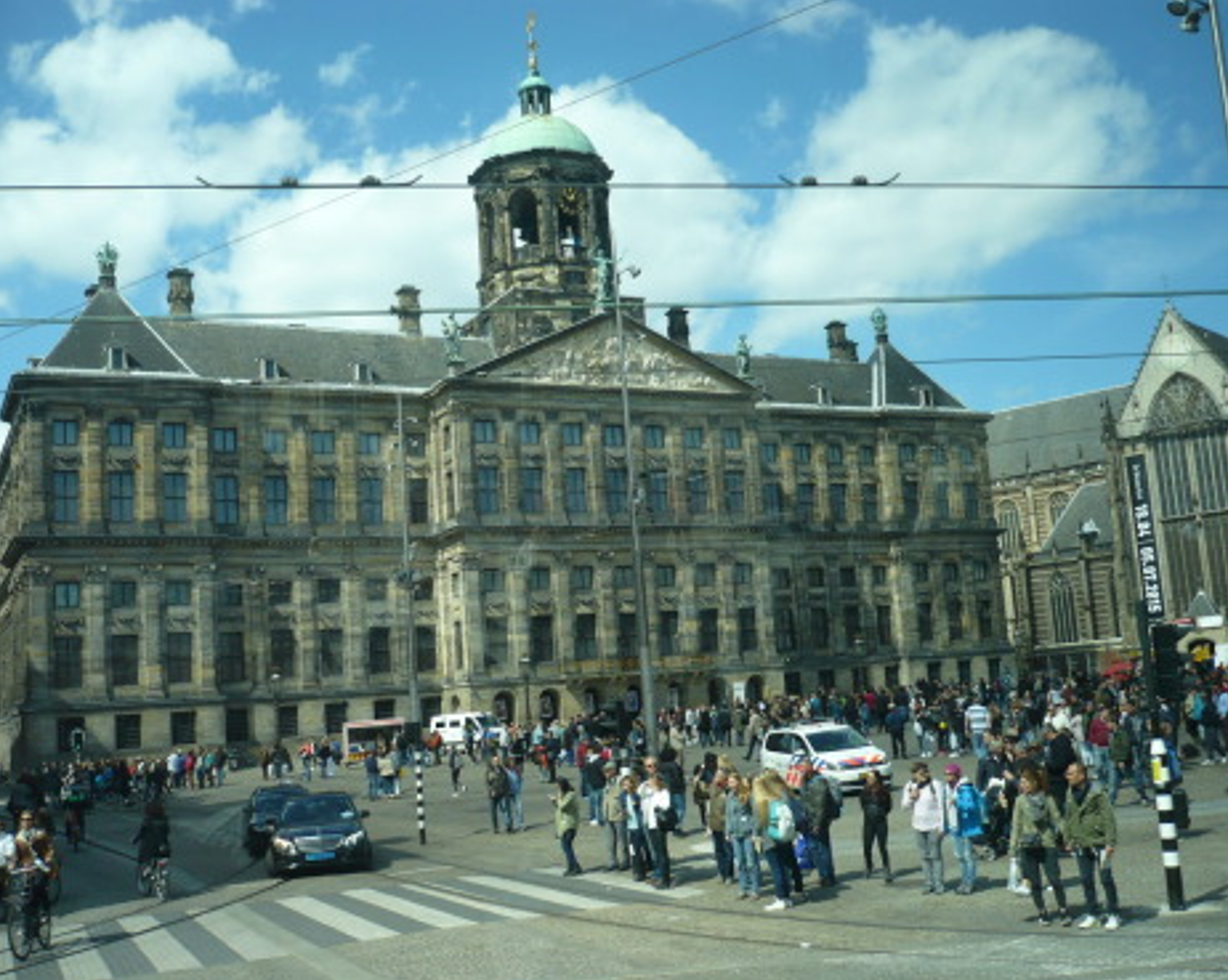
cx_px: 617
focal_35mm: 37
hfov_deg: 49.1
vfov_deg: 40.1
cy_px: 495
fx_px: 1344
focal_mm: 5.8
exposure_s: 1/125
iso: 100
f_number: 2.8
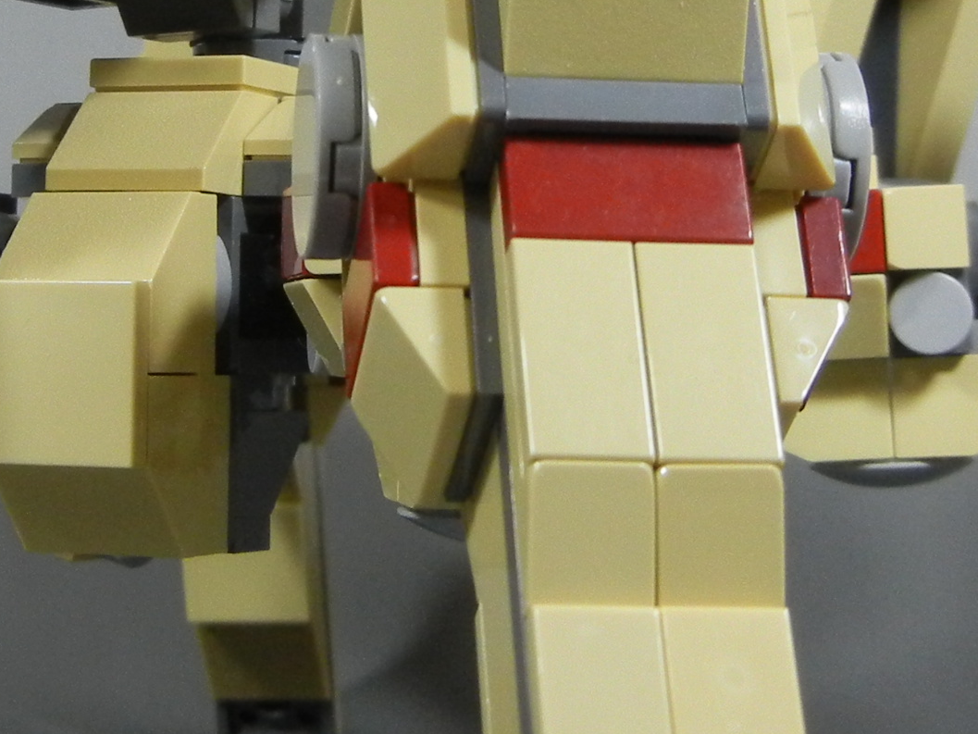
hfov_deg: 18.6
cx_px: 253
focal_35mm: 105
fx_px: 2967
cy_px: 180
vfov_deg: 14.0
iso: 400
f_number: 3.6
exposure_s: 1/58.5
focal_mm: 6.2
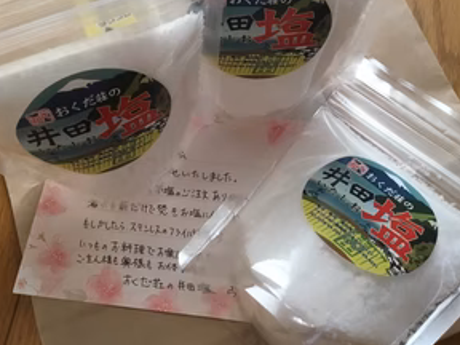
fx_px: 571
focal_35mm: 43
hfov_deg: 43.8
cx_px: 236
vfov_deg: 33.4
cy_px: 126
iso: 200
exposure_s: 1/30
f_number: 2.4
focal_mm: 3.3
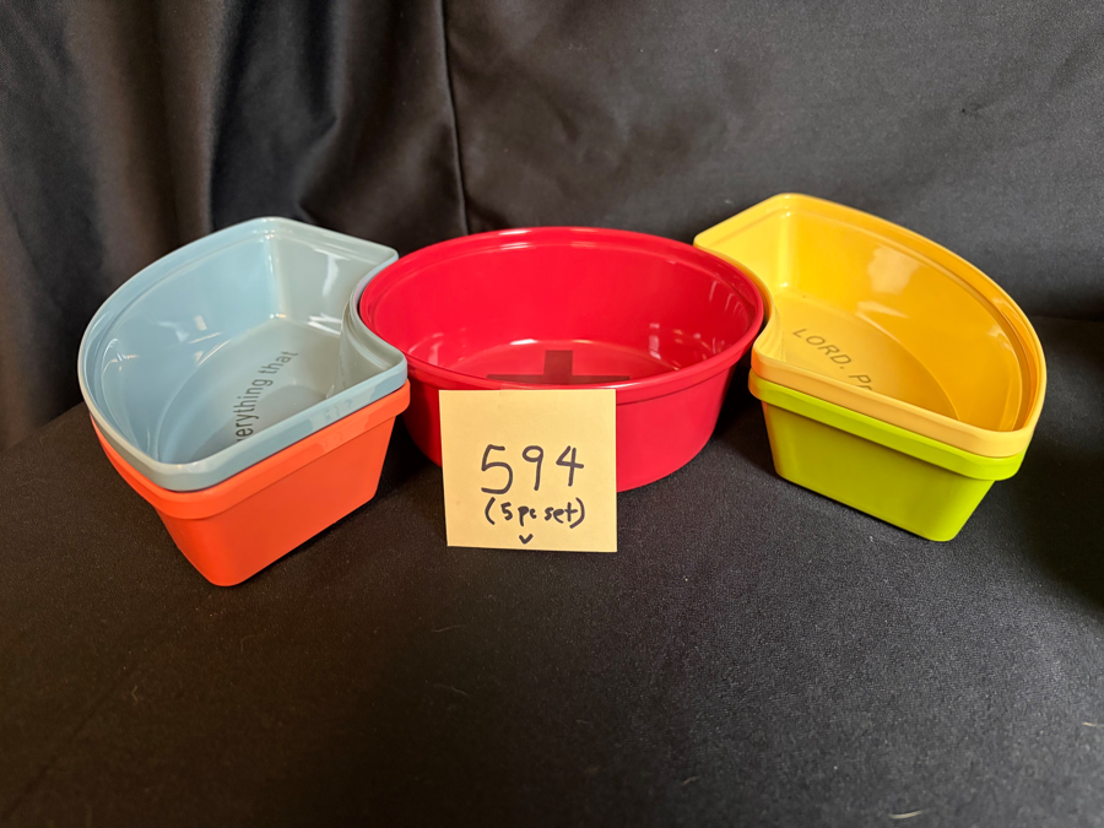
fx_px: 829
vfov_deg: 53.1
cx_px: 552
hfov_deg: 67.3
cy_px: 414
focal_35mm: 26
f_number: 1.6
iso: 400
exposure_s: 1/60
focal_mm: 5.96
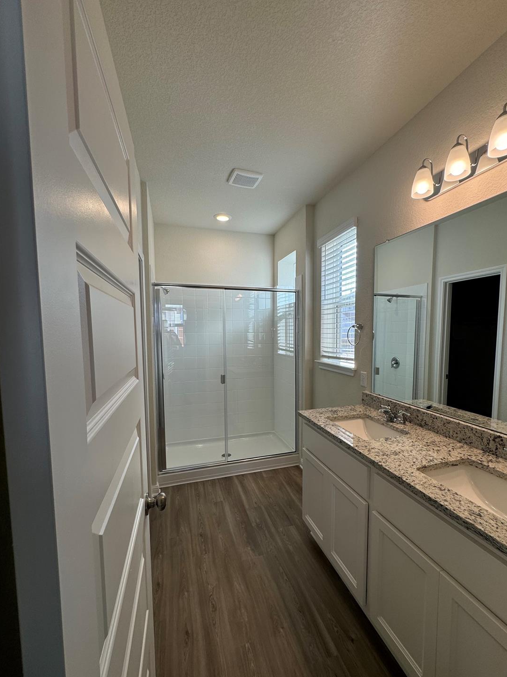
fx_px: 293
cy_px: 355
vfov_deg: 98.1
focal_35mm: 15
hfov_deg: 81.6
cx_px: 270
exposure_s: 1/120
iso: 50
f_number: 2.2
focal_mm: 2.22
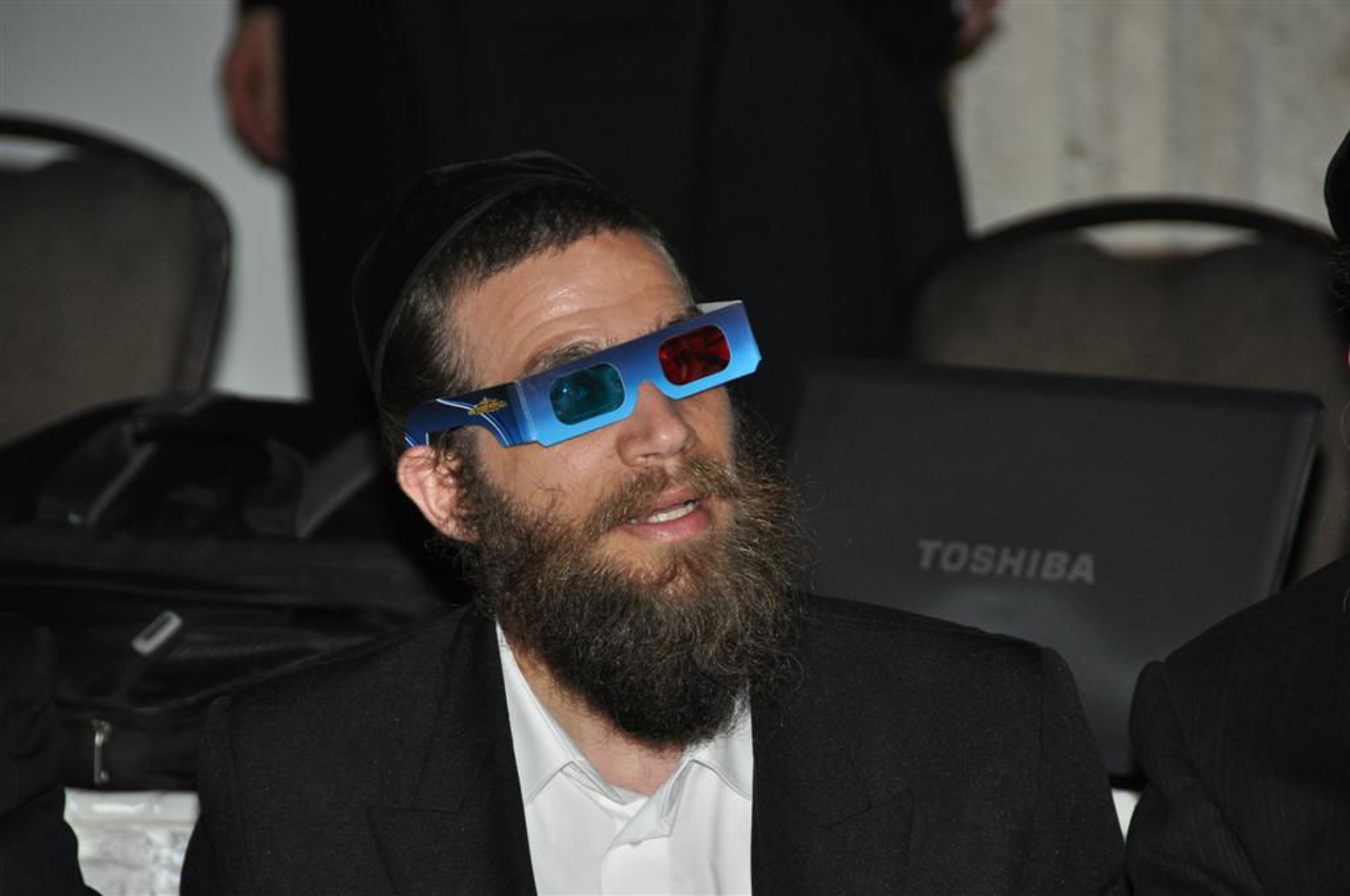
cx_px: 675
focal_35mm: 300
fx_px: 11236
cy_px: 448
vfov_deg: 4.6
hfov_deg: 6.9
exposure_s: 1/60
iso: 800
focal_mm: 200
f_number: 5.6
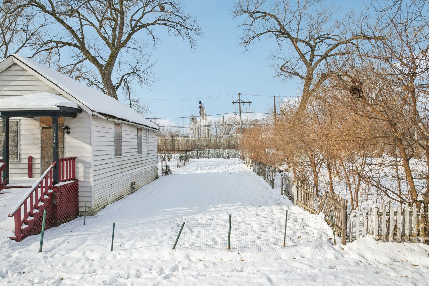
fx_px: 262
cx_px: 214
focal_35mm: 22
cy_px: 143
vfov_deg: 57.2
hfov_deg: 78.6
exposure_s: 1/2000
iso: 100
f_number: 2.8
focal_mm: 8.4
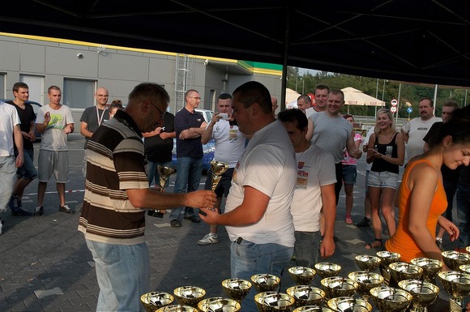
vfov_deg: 36.8
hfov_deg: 53.2
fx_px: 469
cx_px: 235
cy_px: 156
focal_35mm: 36
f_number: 9
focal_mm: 24
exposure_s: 1/320
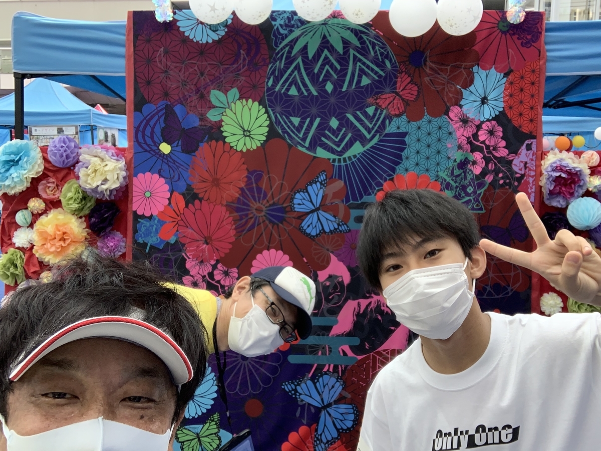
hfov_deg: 56.8
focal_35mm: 32
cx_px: 300
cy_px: 226
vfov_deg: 44.2
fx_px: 556
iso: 16
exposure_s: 1/283
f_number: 2.2
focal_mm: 2.87
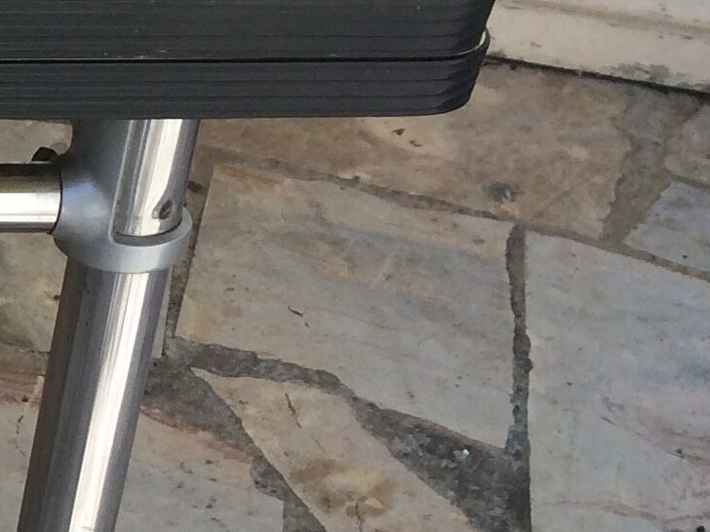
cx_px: -836
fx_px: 2666
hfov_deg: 12.7
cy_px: 625
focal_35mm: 130
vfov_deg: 11.2
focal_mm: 4.15
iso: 32
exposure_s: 1/672
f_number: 2.2
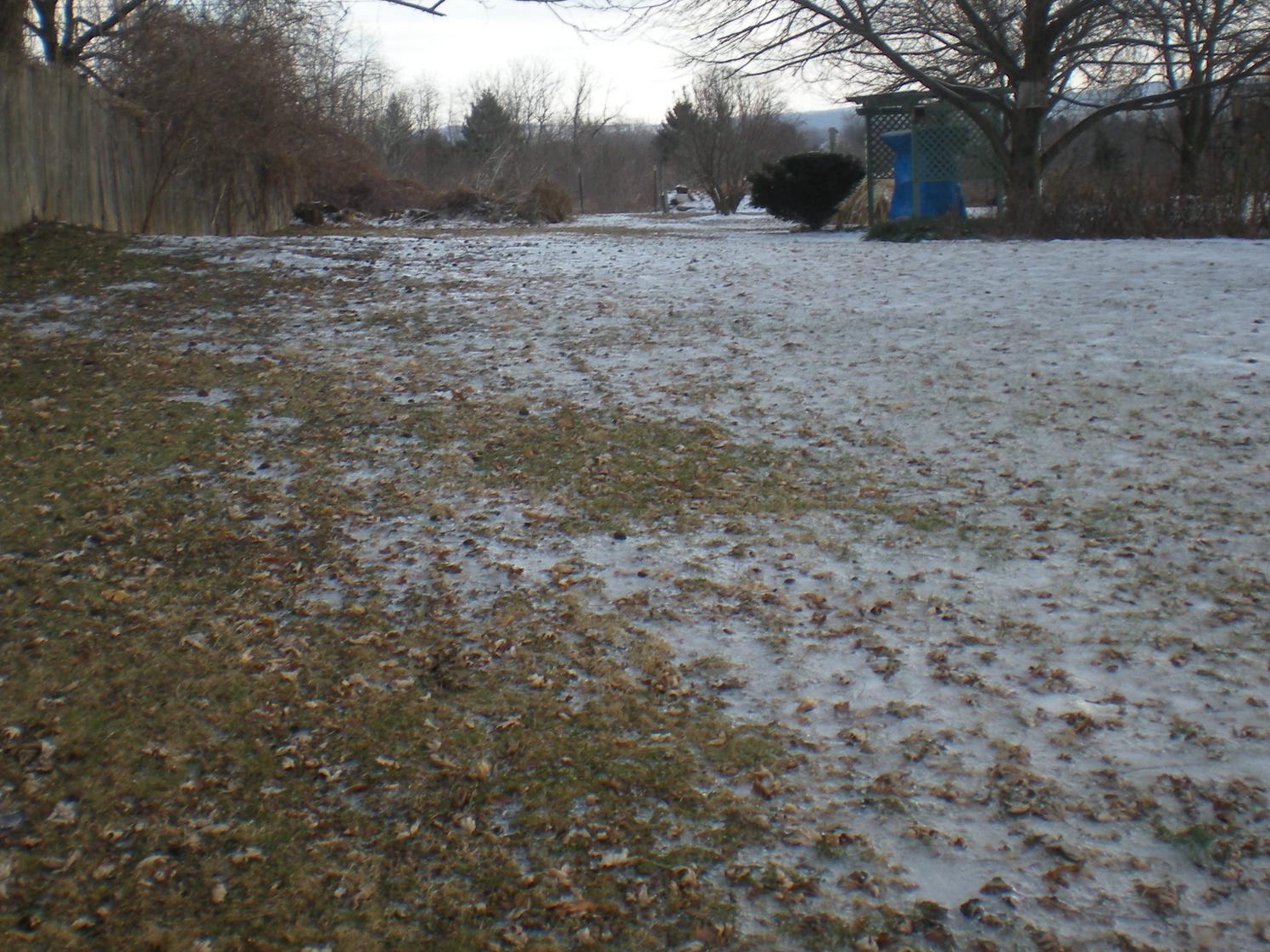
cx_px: 557
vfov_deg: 27.9
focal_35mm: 52
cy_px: 328
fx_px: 1907
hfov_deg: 36.8
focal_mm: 6.3
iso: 64
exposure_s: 1/220
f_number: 4.6
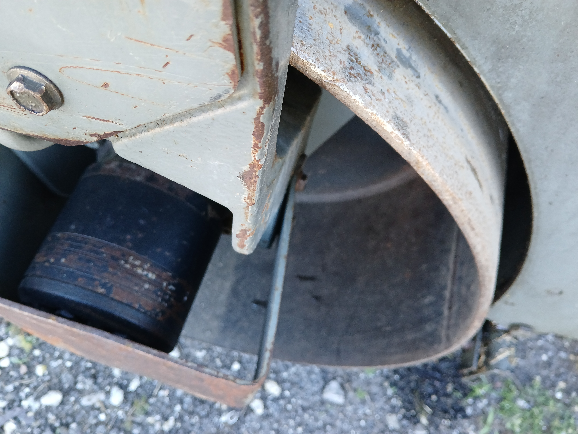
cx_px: 289
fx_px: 434
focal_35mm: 26
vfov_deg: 53.1
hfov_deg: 67.3
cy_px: 217
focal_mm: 3.98
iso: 125
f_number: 1.8
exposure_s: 1/60
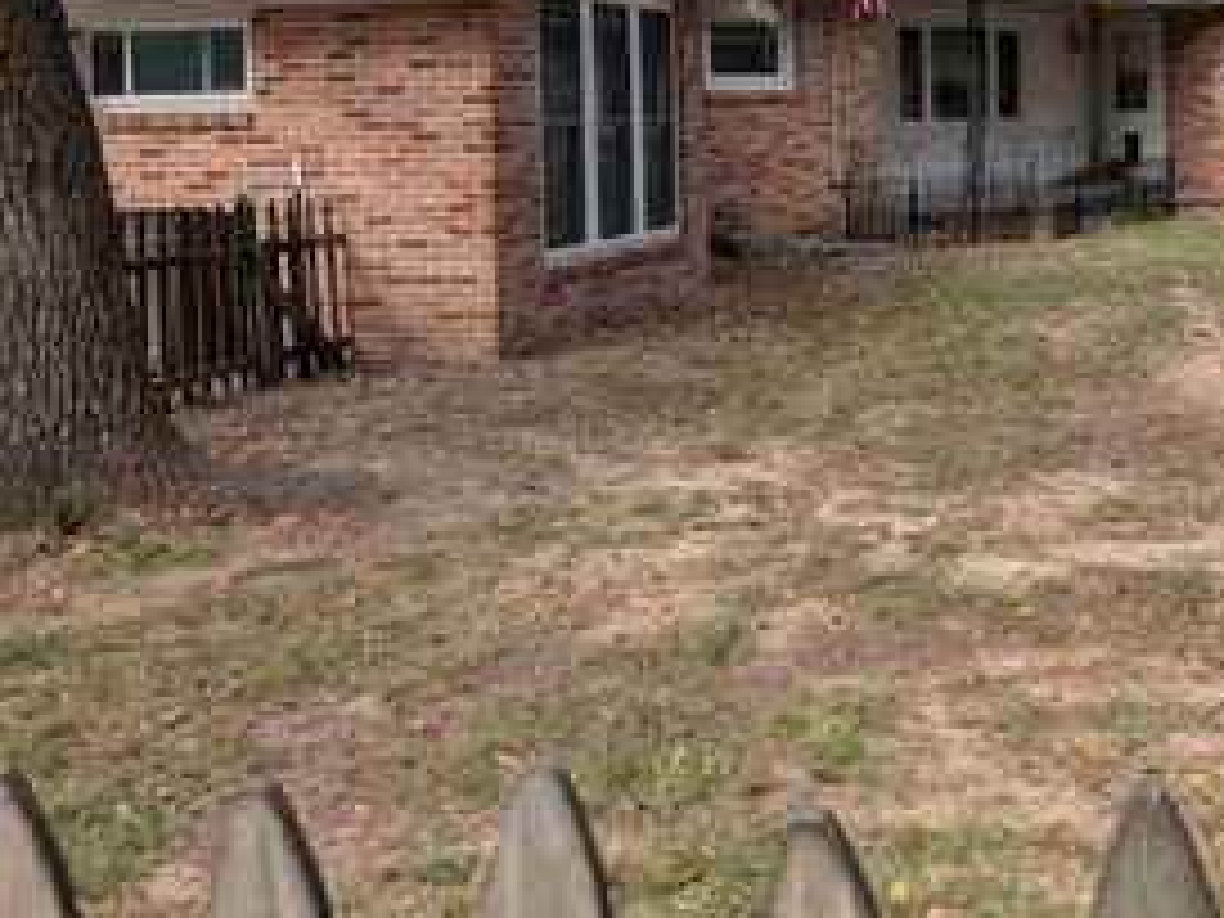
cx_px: 904
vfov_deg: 30.5
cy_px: 142
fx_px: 1627
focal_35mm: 46
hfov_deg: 40.2
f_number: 1.89
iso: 48
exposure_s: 1/1546
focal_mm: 5.43
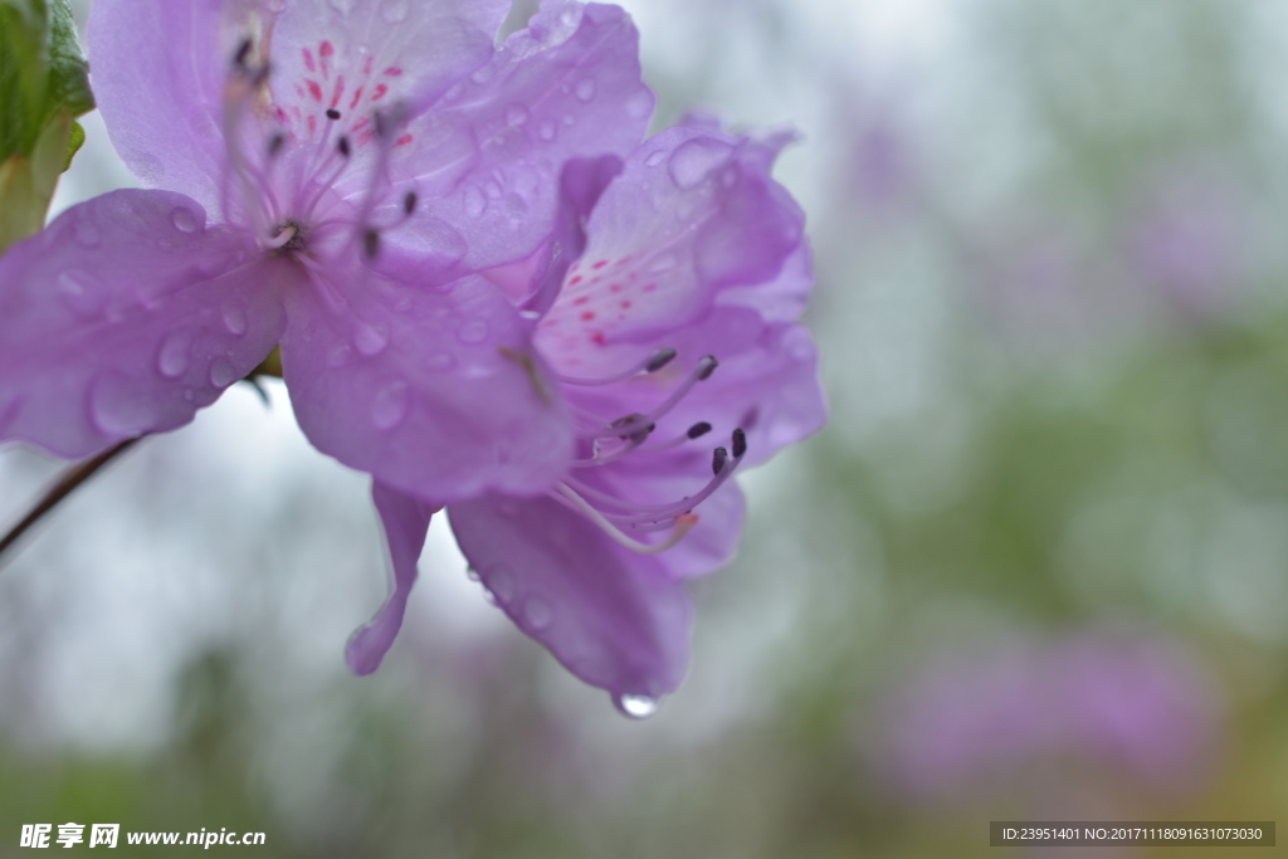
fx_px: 1878
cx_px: 644
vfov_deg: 25.8
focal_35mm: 52
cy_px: 430
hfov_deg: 37.8
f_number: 4.5
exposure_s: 1/100
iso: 125
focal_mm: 35
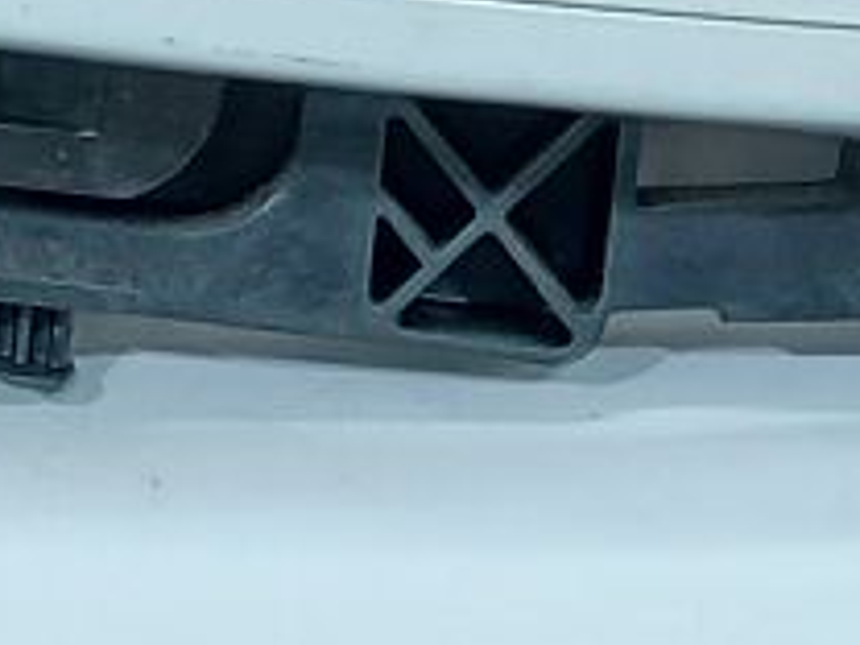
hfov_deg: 12.0
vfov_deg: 9.2
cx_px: -234
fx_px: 3975
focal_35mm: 160
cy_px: 37
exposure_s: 1/50
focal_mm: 5.23
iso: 125
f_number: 1.8
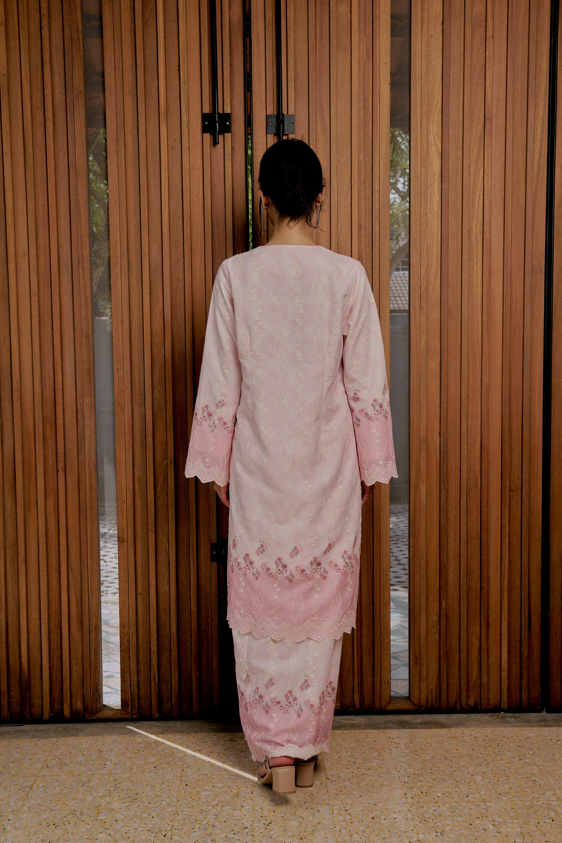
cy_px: 422
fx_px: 890
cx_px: 281
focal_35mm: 38
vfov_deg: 50.7
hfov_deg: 35.1
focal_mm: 38
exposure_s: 1/125
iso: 200
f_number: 6.3
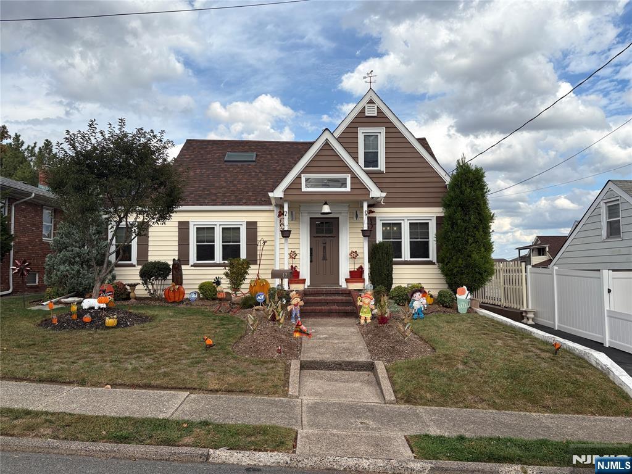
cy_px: 237
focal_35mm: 26
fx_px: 475
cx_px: 316
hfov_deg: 67.3
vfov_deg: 53.1
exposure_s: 1/2747
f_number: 1.6
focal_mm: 5.96
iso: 50
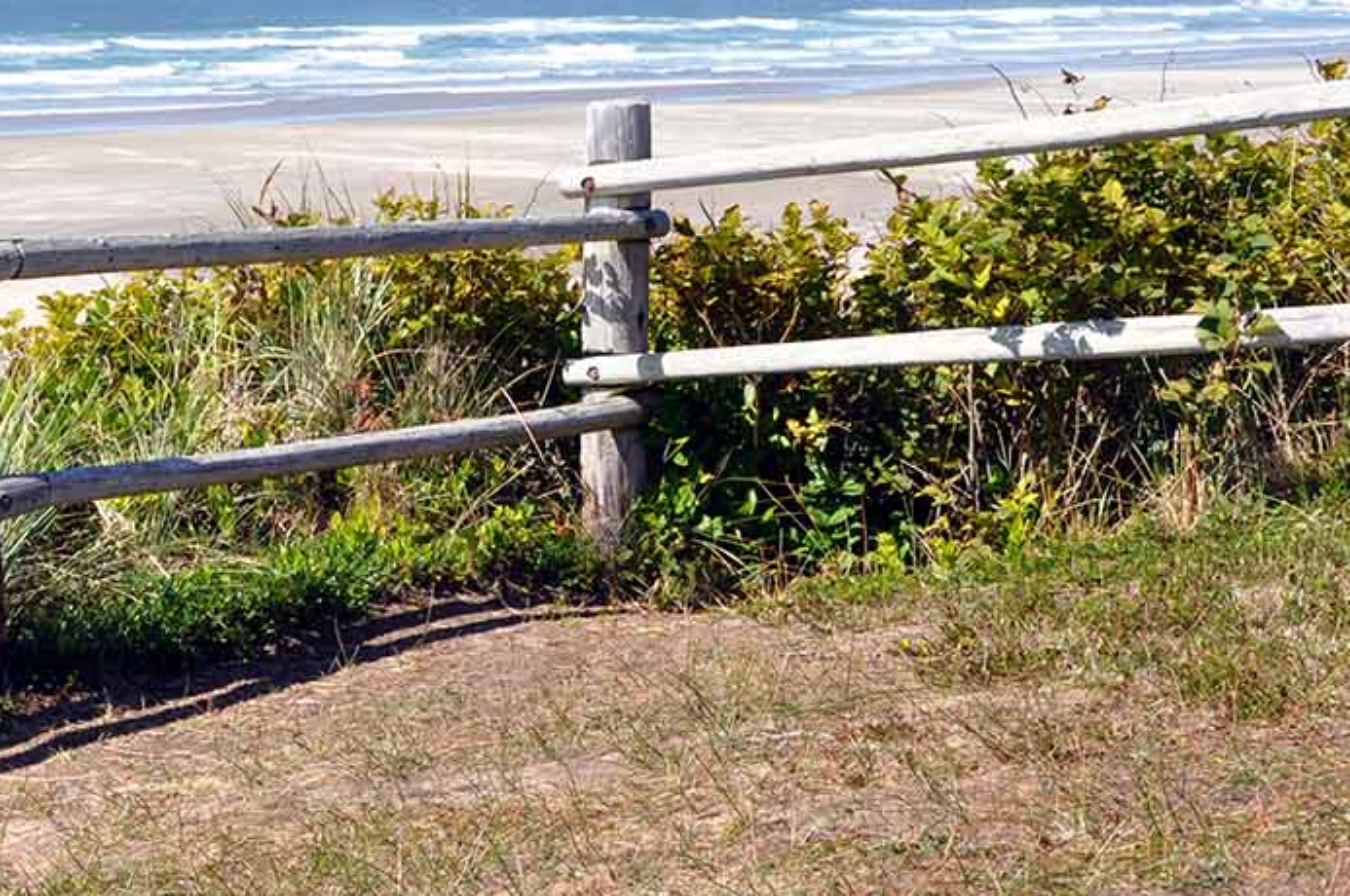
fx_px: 3632
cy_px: 365
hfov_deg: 20.6
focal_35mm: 97
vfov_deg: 14.1
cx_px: 150
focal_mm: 28
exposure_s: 1/320
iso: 200
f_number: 9
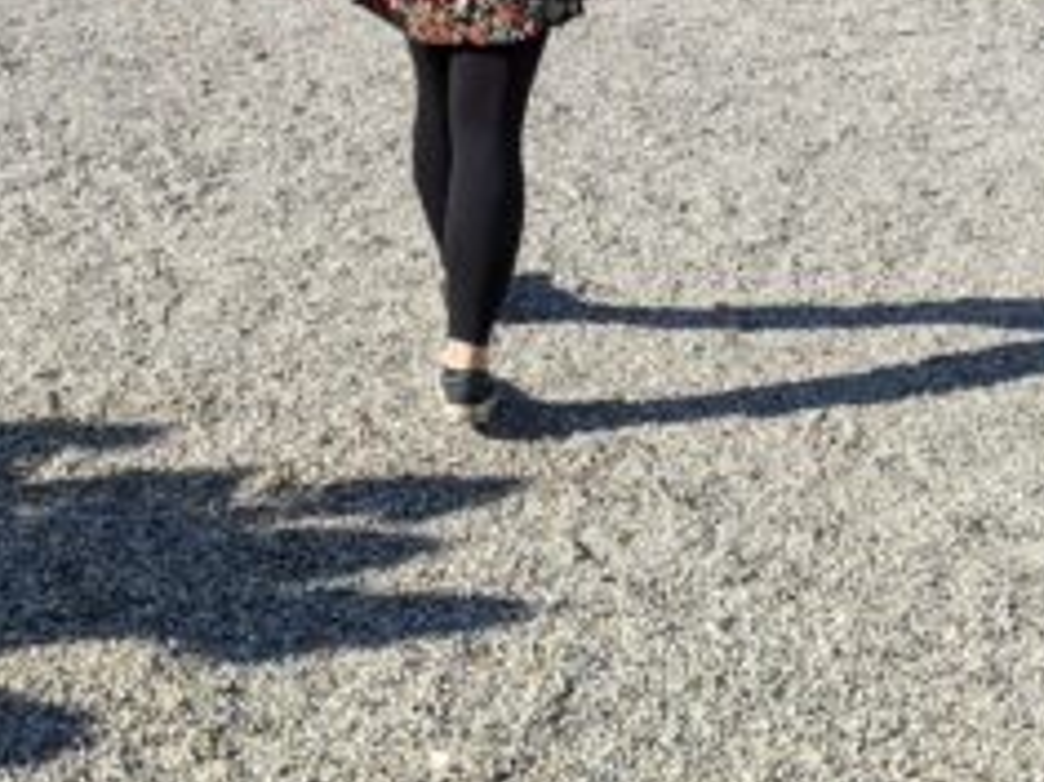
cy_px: -395
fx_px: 2080
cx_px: 404
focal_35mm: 69
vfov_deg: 18.7
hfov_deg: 28.1
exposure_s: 1/1957
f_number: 1.8
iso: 51
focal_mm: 4.44
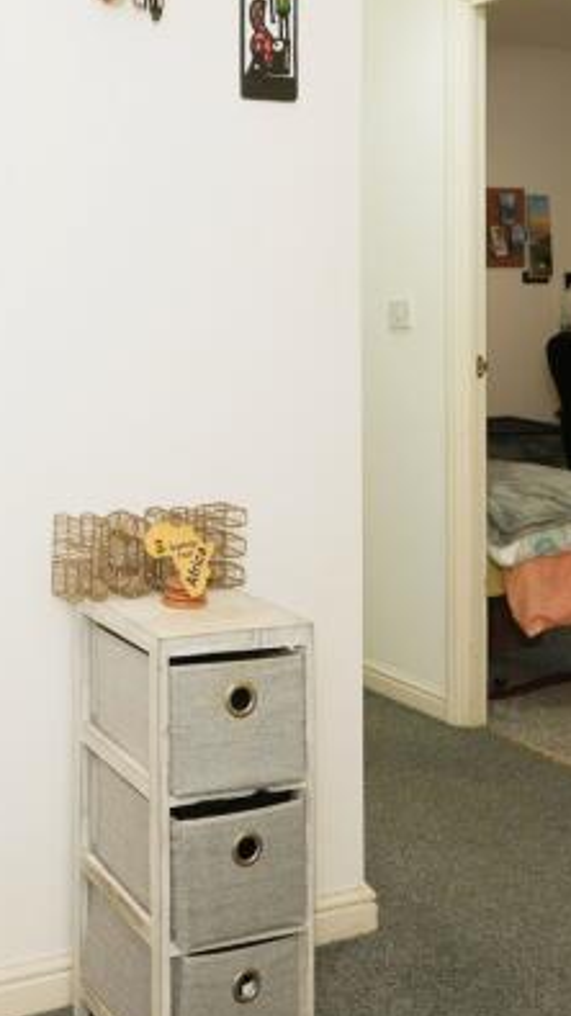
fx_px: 1023
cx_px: -57
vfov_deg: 52.1
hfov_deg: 28.4
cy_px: 364
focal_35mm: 38
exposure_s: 1/30
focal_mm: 14
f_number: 5
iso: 400
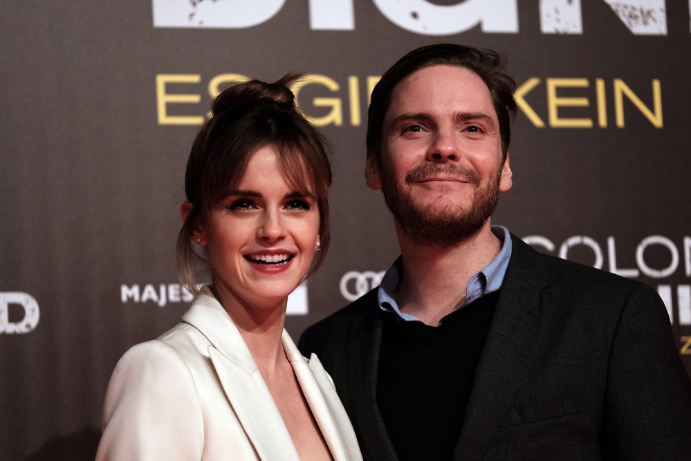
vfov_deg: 6.5
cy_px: 230
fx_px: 4031
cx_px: 346
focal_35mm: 210
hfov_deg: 9.8
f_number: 2.8
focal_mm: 140
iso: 1600
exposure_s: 1/850
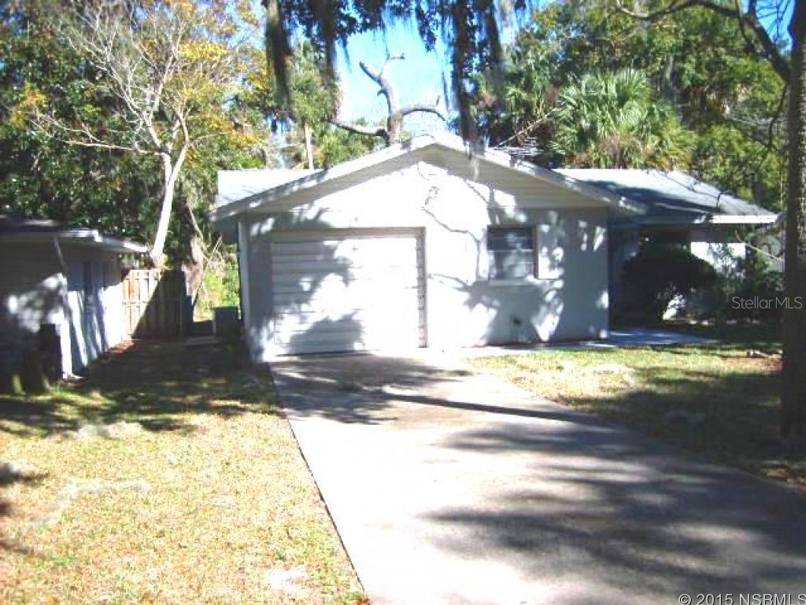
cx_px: 403
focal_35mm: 35
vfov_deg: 40.7
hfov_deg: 52.6
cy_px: 302
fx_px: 815
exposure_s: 1/180
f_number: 7.1
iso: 50
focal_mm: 5.8
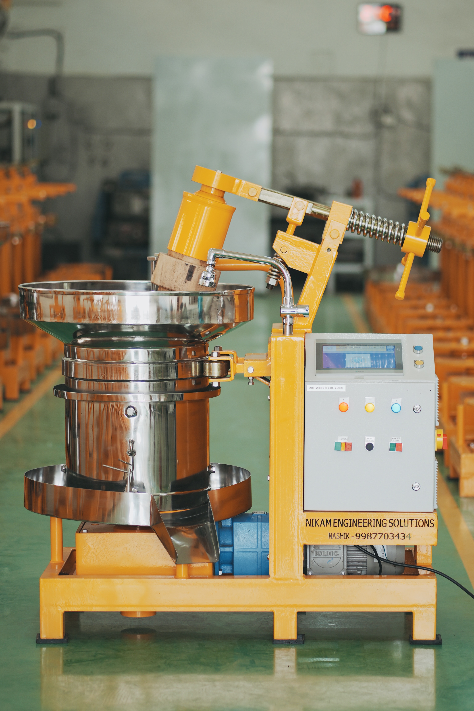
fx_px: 2508
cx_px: 237
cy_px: 356
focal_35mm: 127
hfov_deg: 10.8
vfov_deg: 16.1
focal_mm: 85
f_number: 1.8
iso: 64
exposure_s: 1/100
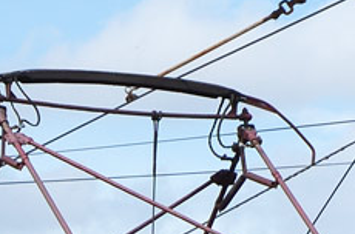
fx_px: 3855
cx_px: 6
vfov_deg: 3.4
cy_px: 688
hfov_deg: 5.3
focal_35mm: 392
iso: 160
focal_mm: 40
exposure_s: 1/640
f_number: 8
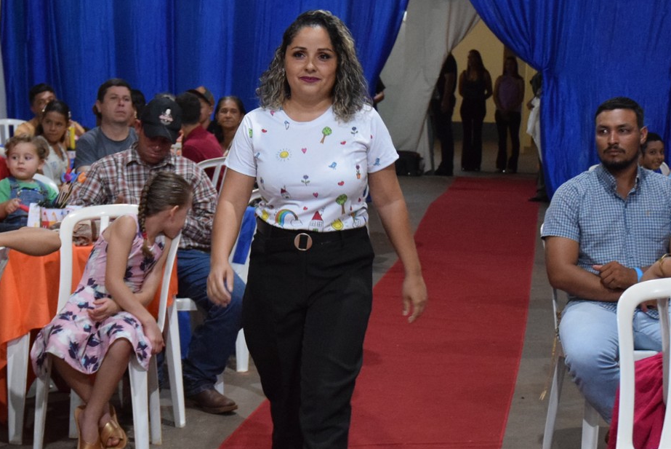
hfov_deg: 24.4
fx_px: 1546
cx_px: 247
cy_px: 270
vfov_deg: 16.5
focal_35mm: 83
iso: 3200
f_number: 4
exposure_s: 1/60
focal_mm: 31
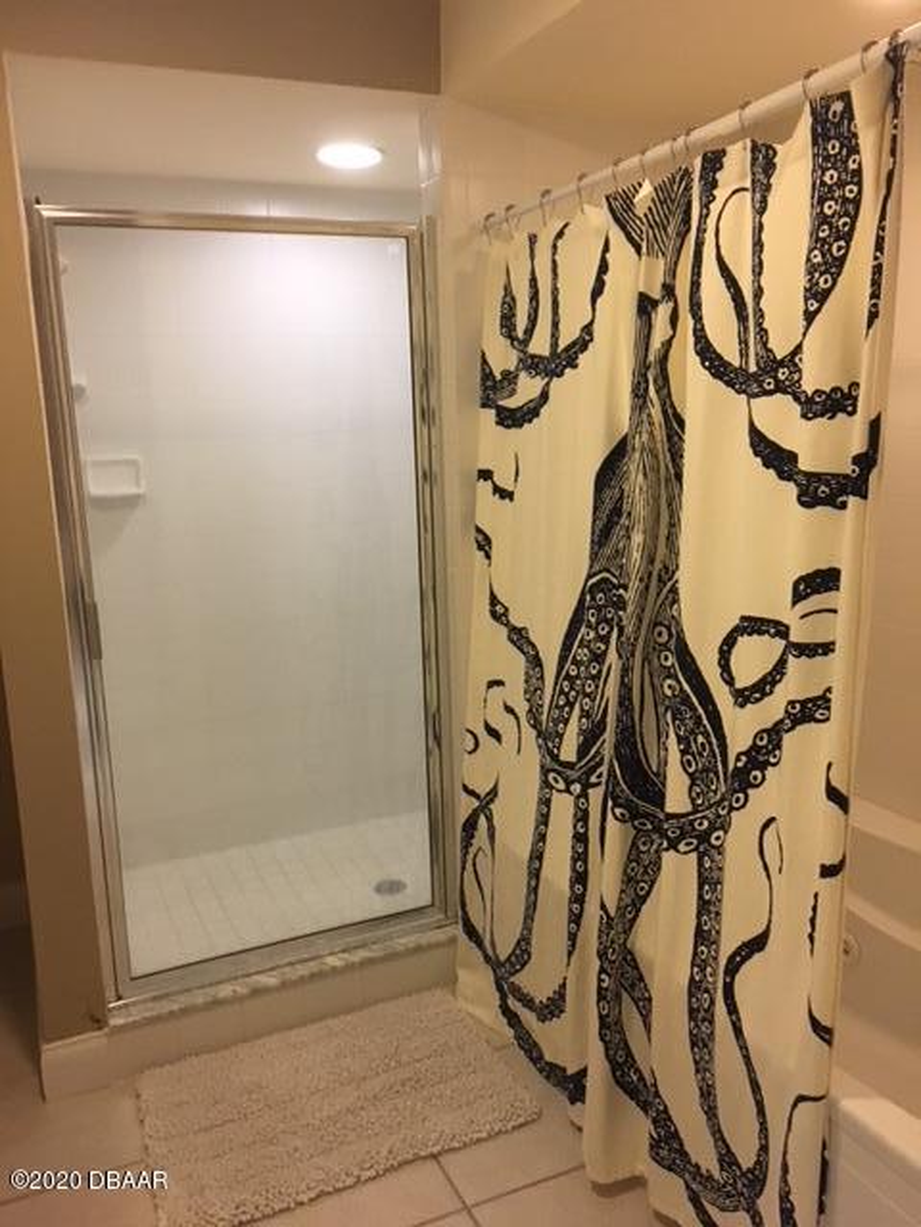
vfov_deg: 61.7
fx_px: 1029
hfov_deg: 48.2
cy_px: 614
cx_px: 460
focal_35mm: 29
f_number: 2.2
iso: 200
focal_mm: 4.15
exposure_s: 1/30
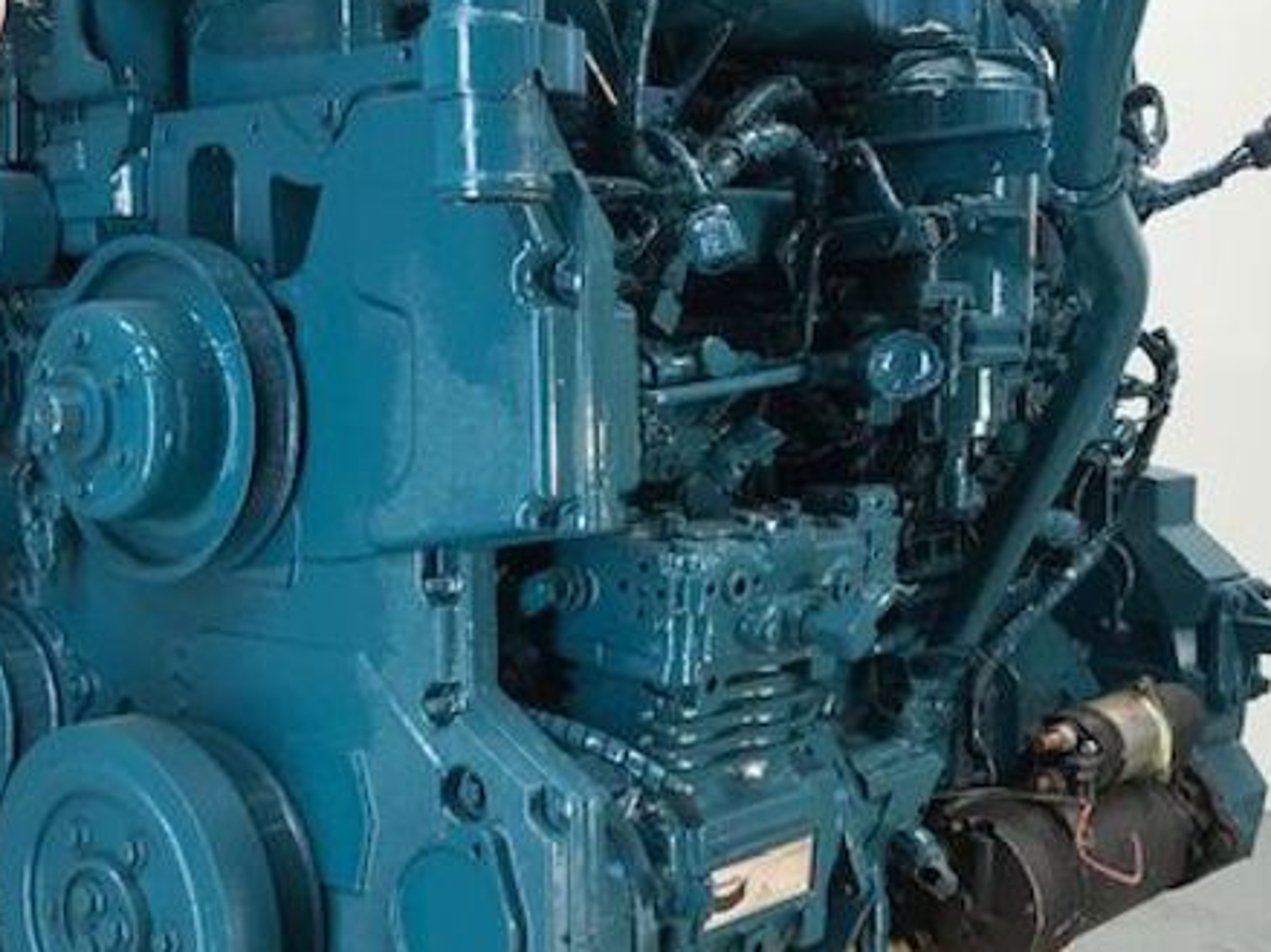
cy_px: 553
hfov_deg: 37.5
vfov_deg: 28.5
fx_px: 1872
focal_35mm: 51
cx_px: 614
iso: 32
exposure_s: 1/120
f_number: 1.8
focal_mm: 3.99
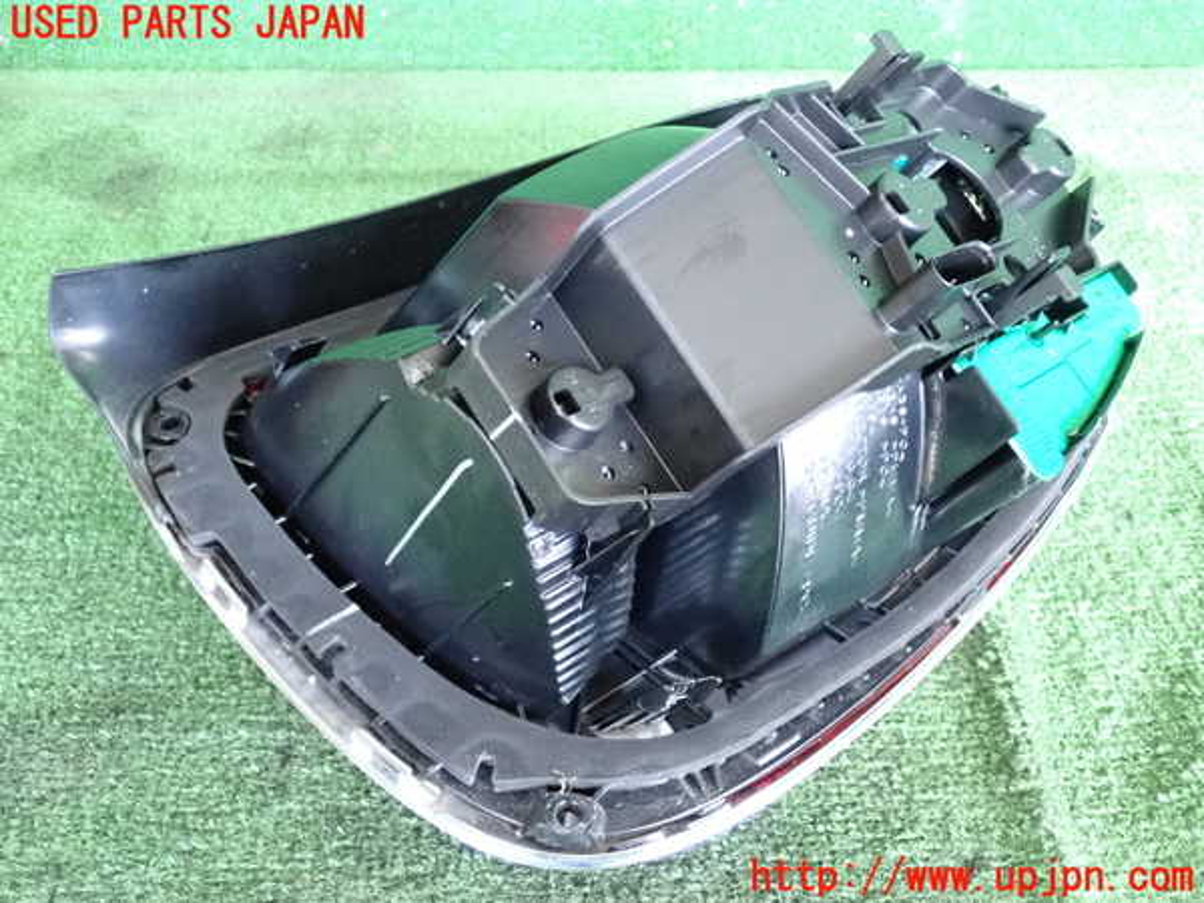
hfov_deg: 51.4
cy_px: 452
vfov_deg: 39.7
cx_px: 602
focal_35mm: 36
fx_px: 1252
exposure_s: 1/125
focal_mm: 6.37
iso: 1600
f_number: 2.5
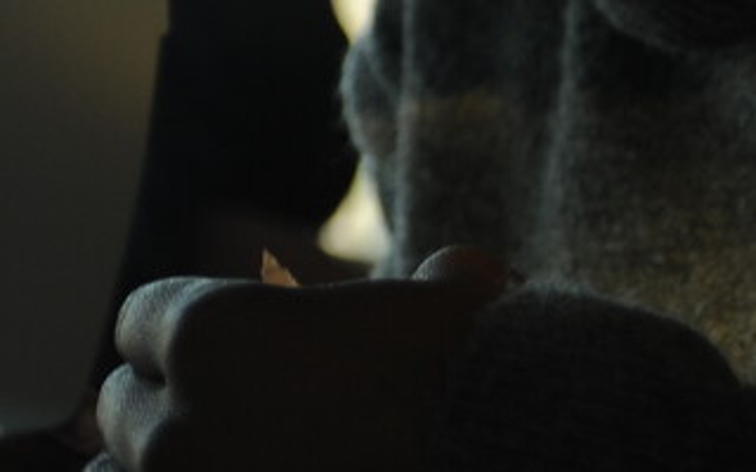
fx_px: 4533
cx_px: -227
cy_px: -2
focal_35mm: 220
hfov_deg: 9.4
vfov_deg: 6.0
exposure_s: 1/125
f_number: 4
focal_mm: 48
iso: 640
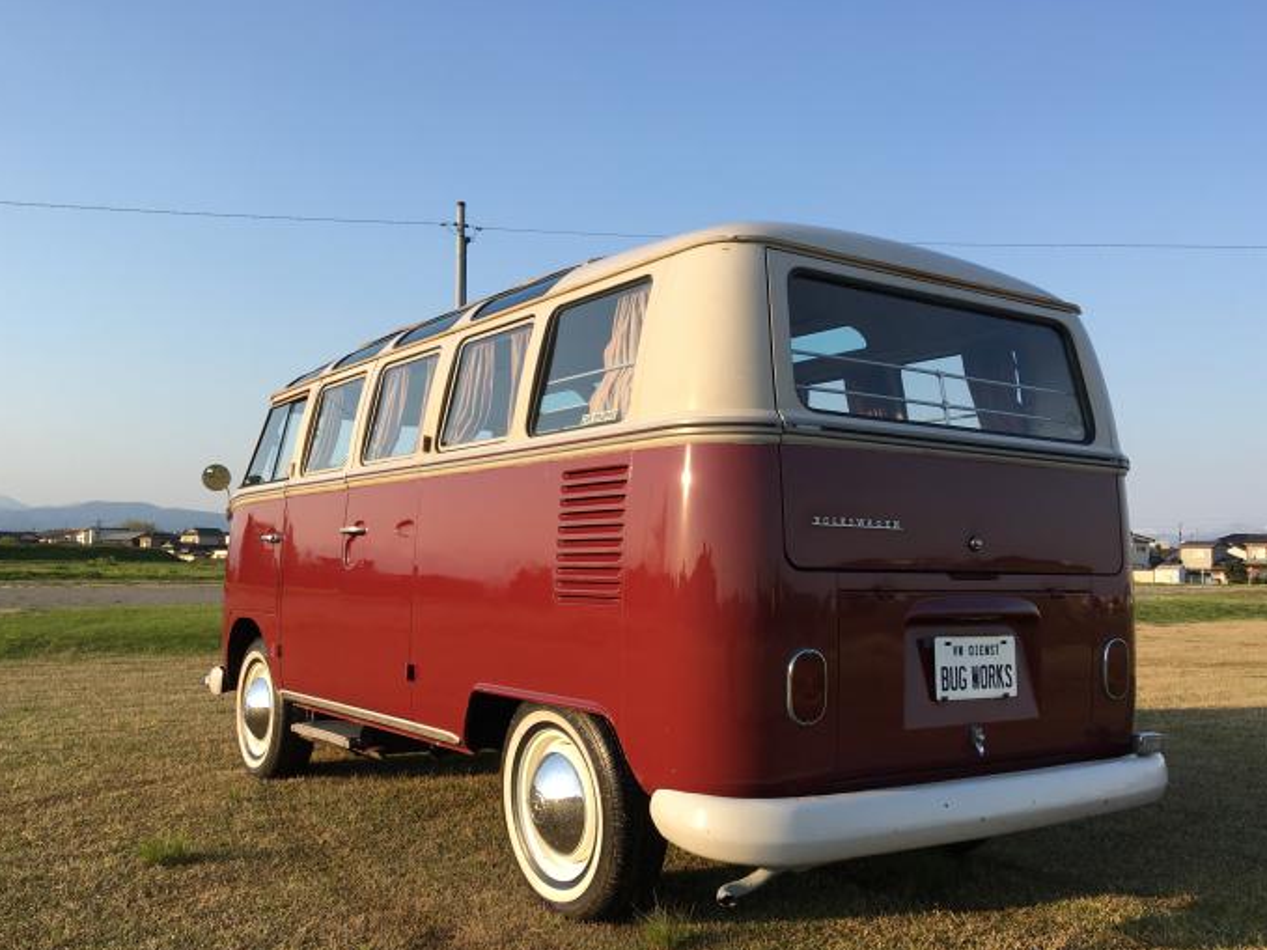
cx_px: 630
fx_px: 1171
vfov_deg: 44.1
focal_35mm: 32
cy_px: 515
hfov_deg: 56.8
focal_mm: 4.15
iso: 25
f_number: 2.2
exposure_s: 1/641
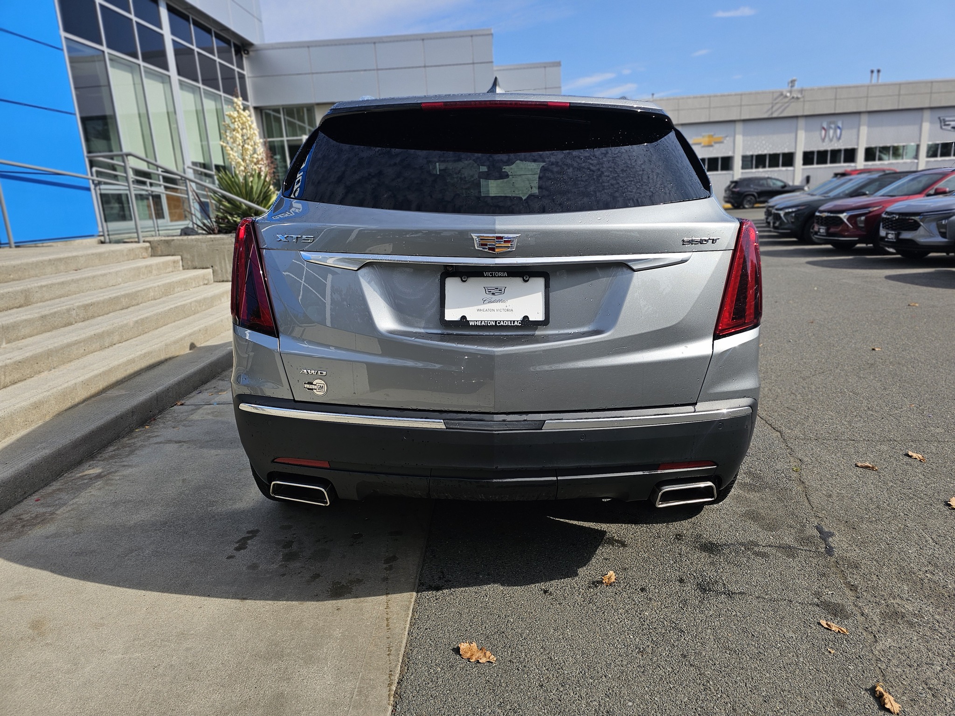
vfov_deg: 58.9
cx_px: 478
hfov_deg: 73.9
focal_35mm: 23
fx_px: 635
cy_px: 358
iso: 10
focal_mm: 6.3
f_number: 1.7
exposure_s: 1/705
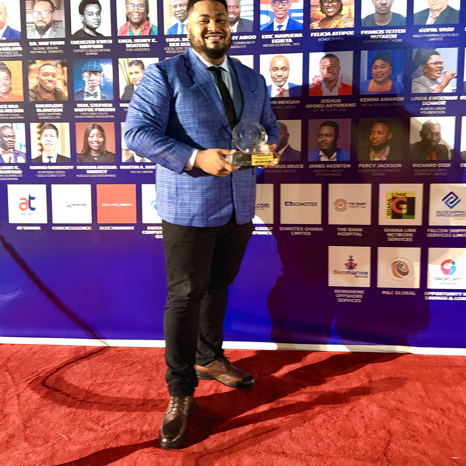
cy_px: 174
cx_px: 230
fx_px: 442
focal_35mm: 29
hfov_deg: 55.6
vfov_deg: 55.0
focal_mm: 6.76
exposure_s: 1/33
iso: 800
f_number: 1.78
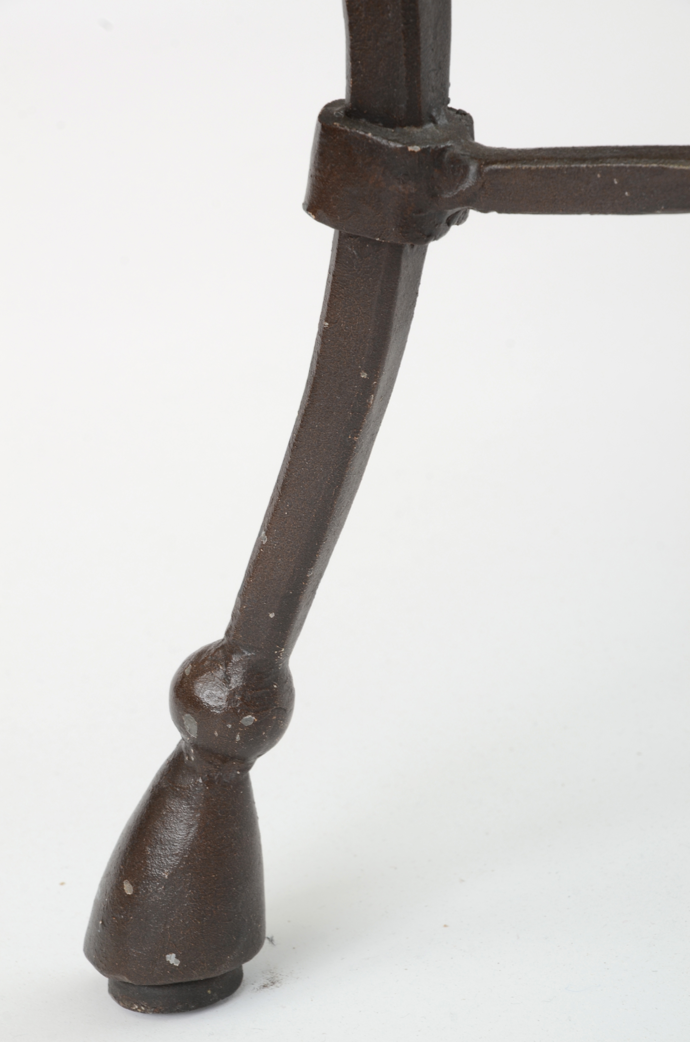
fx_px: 4548
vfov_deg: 13.1
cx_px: 345
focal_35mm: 158
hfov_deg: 8.7
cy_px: 521
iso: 200
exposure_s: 1/125
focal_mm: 105
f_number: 11
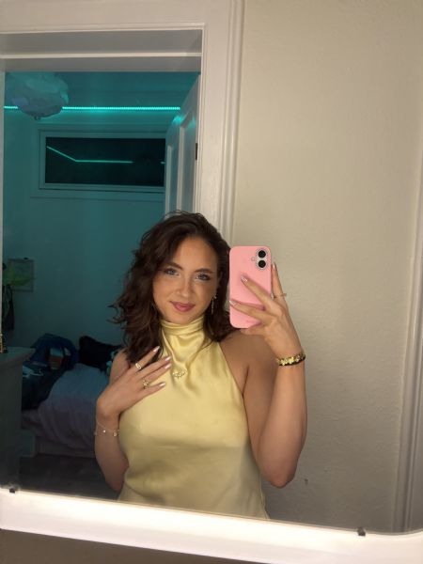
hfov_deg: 53.1
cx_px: 212
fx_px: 424
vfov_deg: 67.3
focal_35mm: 26
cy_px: 282
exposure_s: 1/50
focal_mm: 5.96
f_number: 1.6
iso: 160
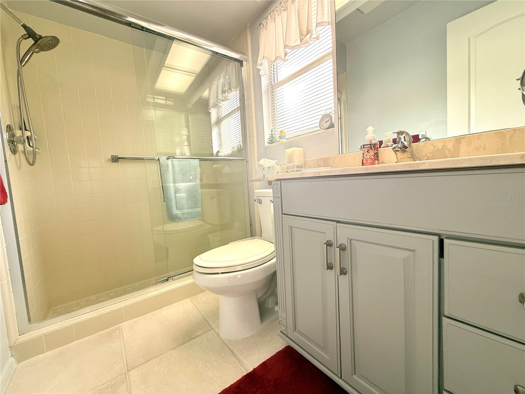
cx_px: 262
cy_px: 197
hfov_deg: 102.1
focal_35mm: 14
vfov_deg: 85.7
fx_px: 212
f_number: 2.2
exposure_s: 1/120
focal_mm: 2.22
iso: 64
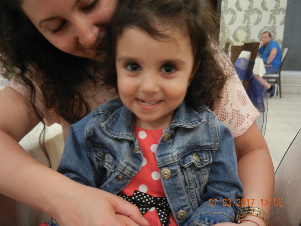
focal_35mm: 34
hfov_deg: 54.0
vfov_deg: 41.8
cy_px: 113
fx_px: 296
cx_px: 150
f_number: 3.6
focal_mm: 6.2
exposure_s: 1/3.6
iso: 400
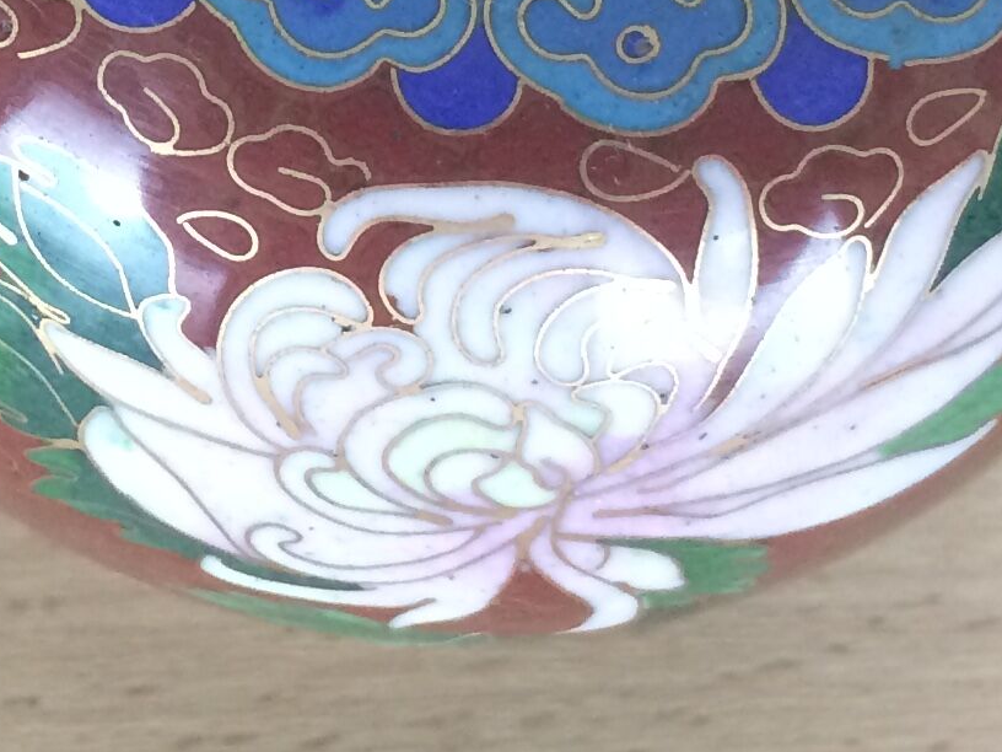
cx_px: 119
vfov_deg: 12.5
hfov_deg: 16.8
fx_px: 3358
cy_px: -160
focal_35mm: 116
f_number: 2.2
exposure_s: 1/33
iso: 80
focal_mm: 4.15
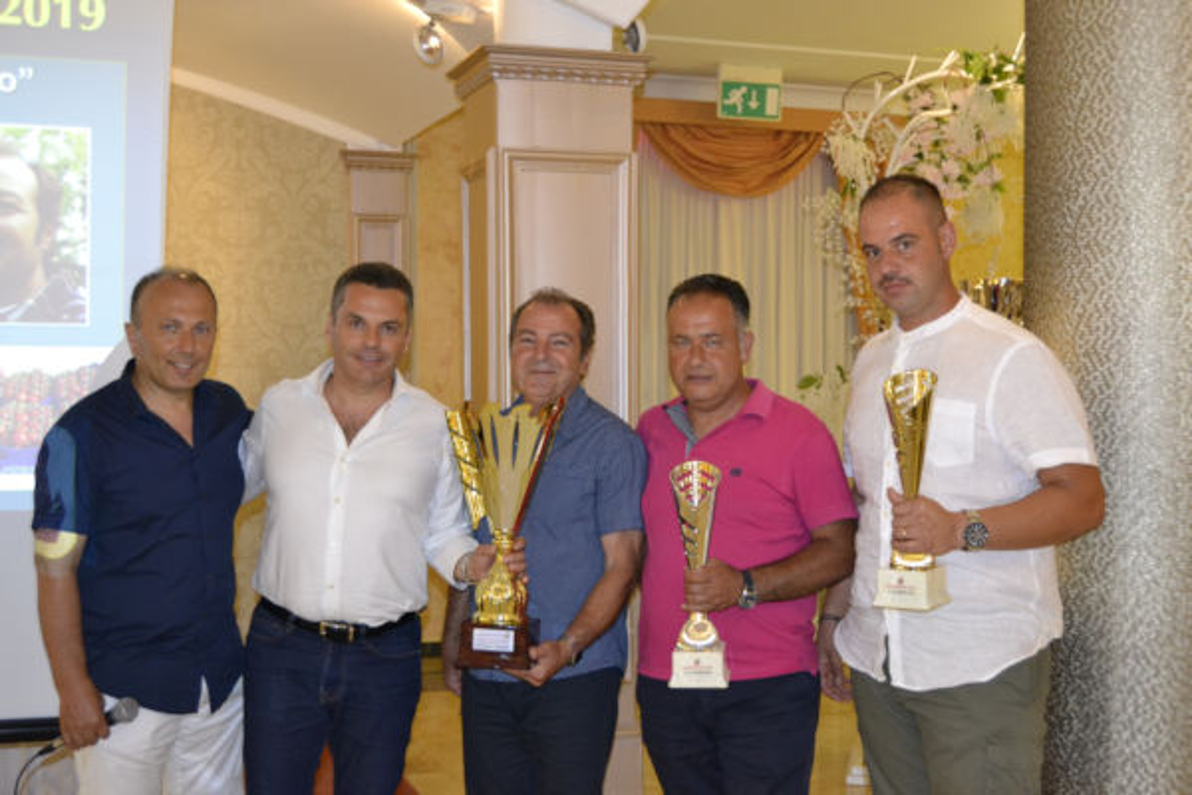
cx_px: 596
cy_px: 398
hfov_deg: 41.1
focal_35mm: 48
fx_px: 1589
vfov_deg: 28.1
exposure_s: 1/60
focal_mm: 32
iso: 1800
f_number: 4.5
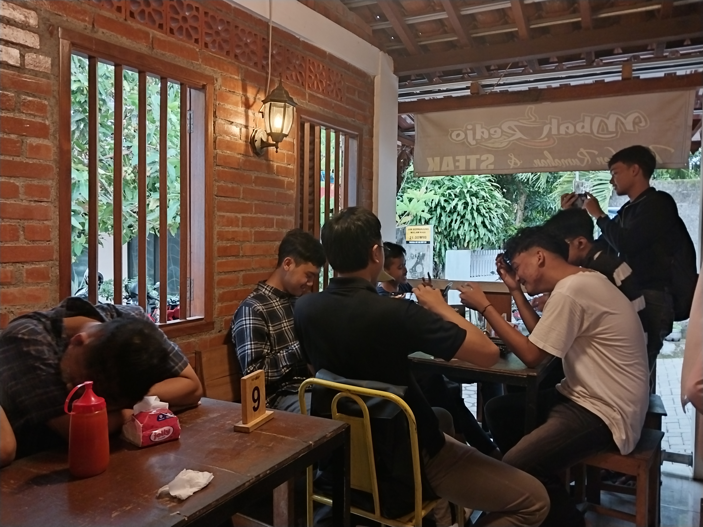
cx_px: 352
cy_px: 264
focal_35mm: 26
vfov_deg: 53.1
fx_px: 528
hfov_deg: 67.3
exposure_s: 1/33
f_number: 1.8
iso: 320
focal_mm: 4
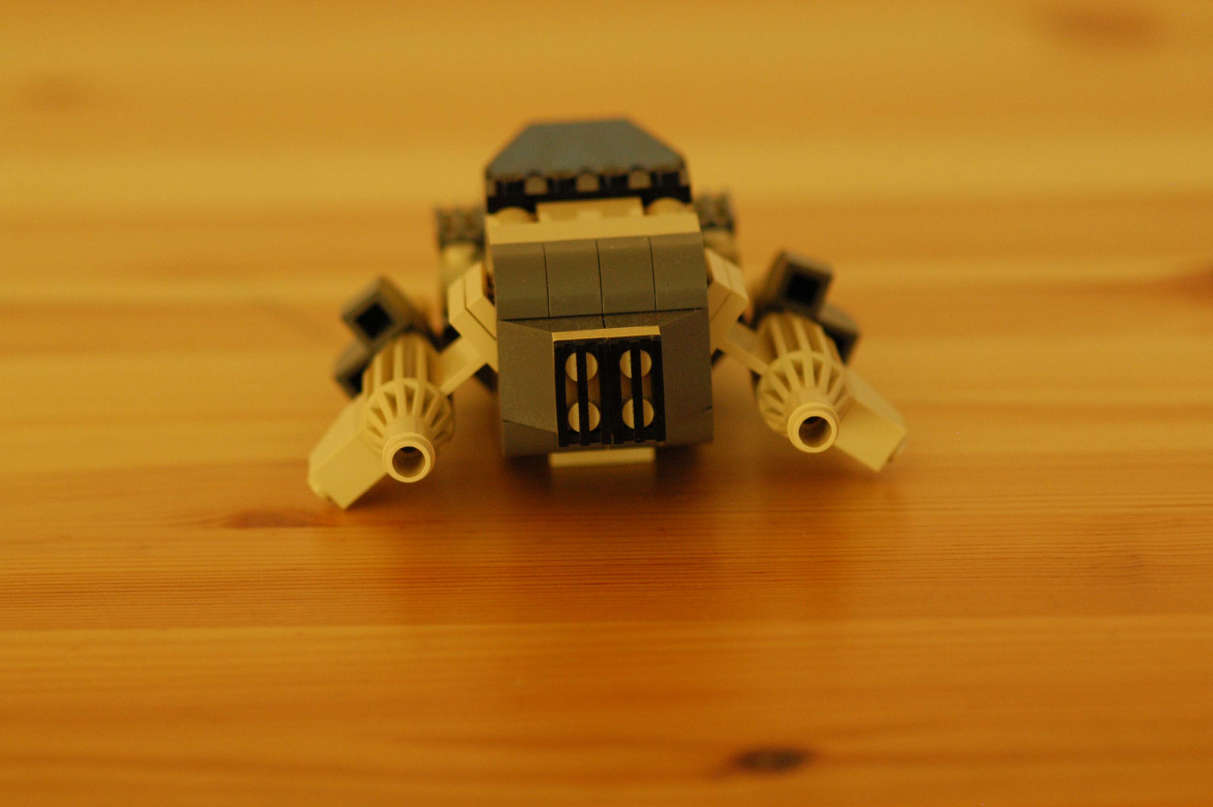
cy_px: 404
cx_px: 606
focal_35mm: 158
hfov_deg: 13.1
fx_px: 5302
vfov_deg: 8.7
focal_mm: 105
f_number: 4
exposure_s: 1/20
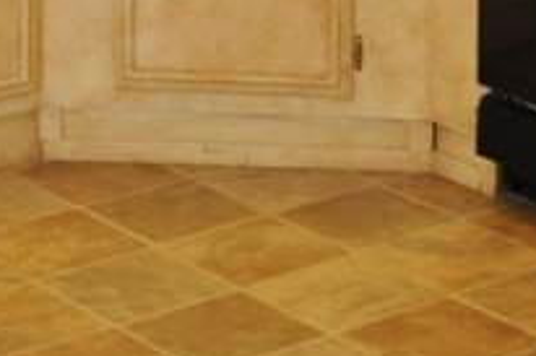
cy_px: -582
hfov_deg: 12.2
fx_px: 2499
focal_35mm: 168
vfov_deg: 7.5
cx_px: 403
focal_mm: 18
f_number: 3.5
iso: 800
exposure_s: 1/100
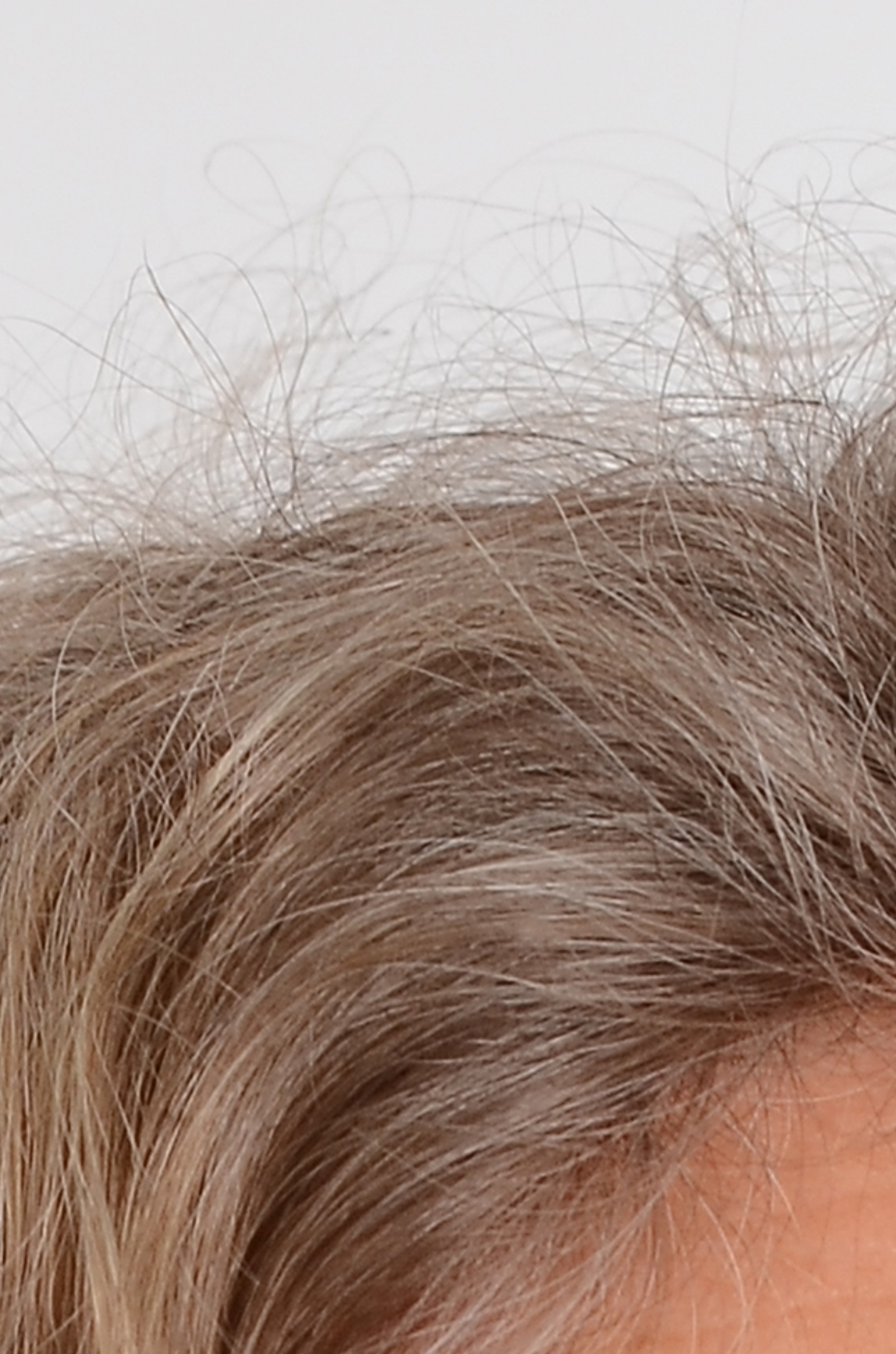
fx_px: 24239
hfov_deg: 2.1
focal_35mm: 647
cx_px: 833
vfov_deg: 3.2
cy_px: 3244
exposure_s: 1/60
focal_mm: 85
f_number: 8
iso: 200
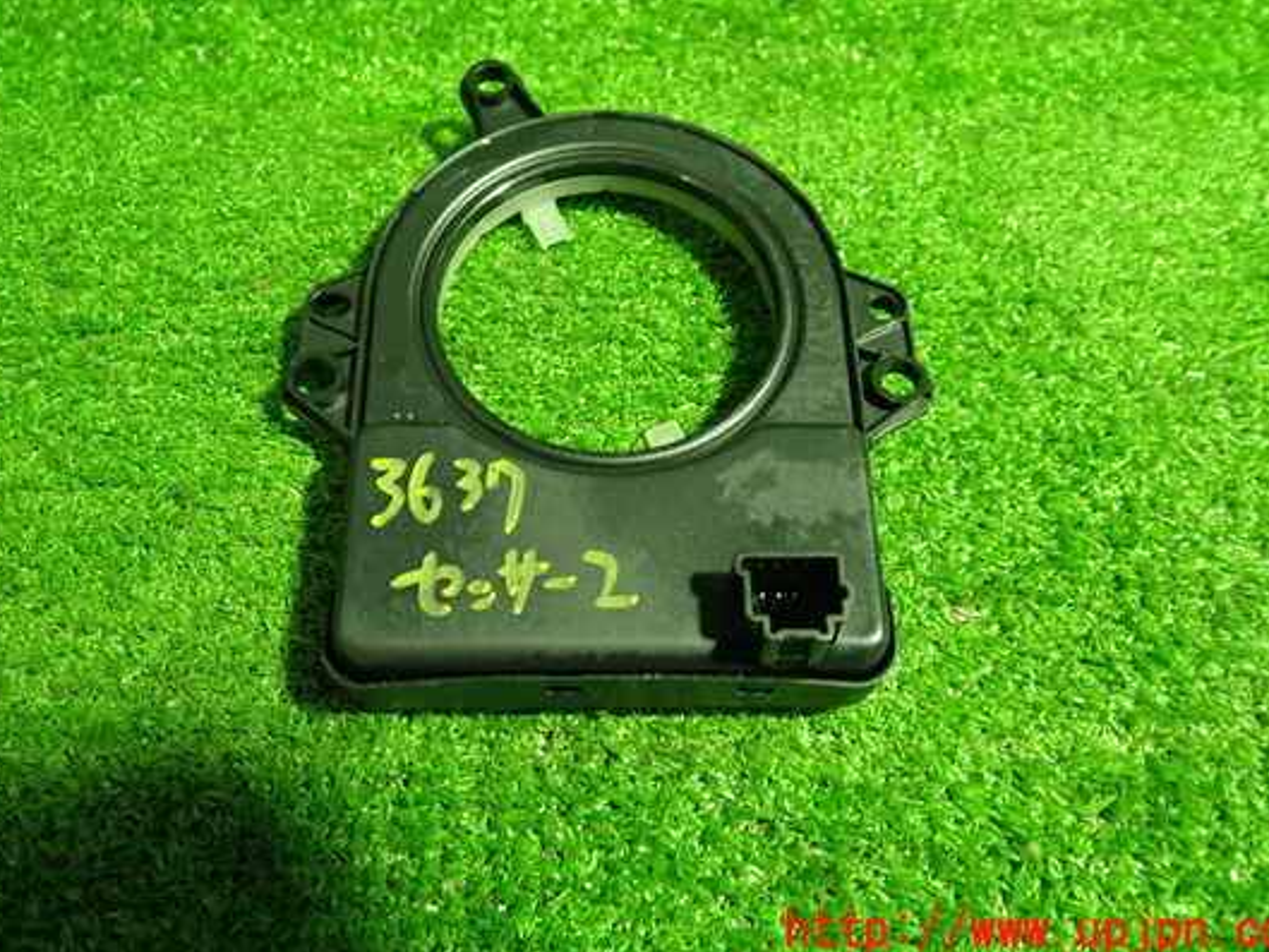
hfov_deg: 53.9
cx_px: 607
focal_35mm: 34
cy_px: 422
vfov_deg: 41.7
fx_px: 1247
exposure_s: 1/30
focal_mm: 5.4
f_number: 2.3
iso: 500
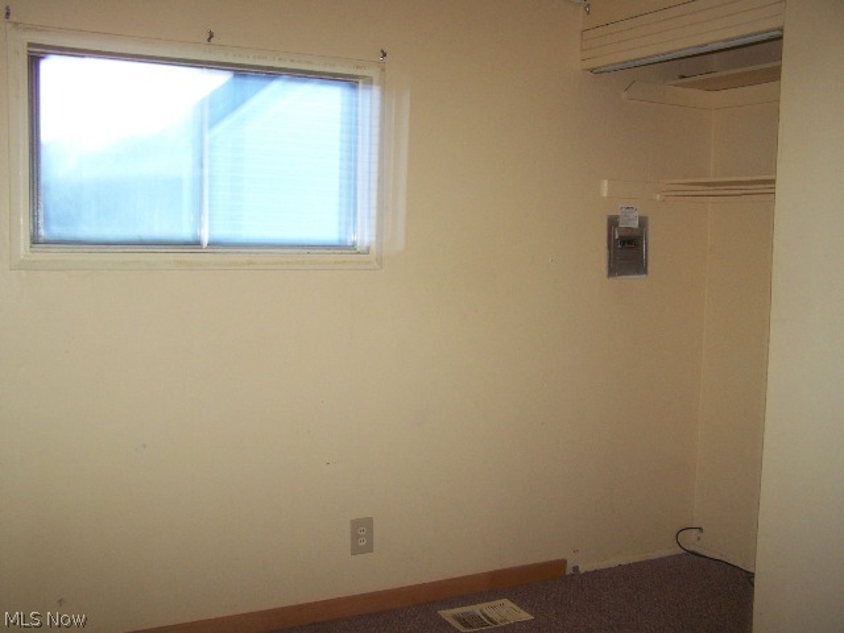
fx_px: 927
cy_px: 316
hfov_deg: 49.0
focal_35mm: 38
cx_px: 422
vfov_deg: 37.7
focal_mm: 6.3
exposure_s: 1/2
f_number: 2.8
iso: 160
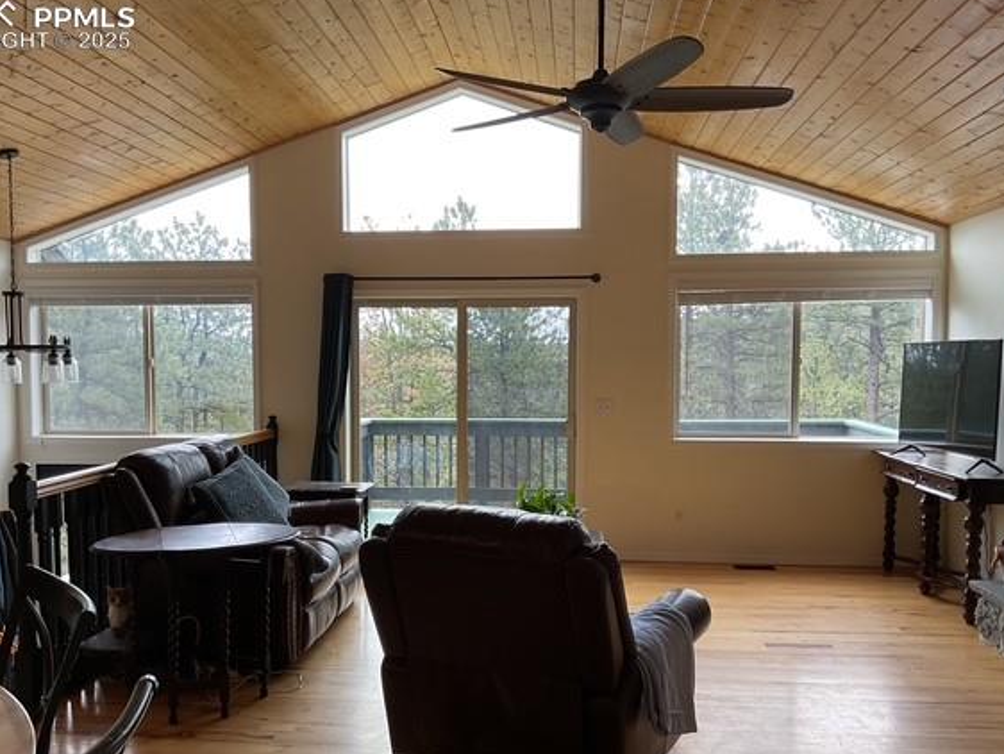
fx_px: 958
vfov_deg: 42.9
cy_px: 416
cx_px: 482
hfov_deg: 55.3
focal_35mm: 33
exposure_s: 1/120
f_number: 1.8
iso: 32
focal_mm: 3
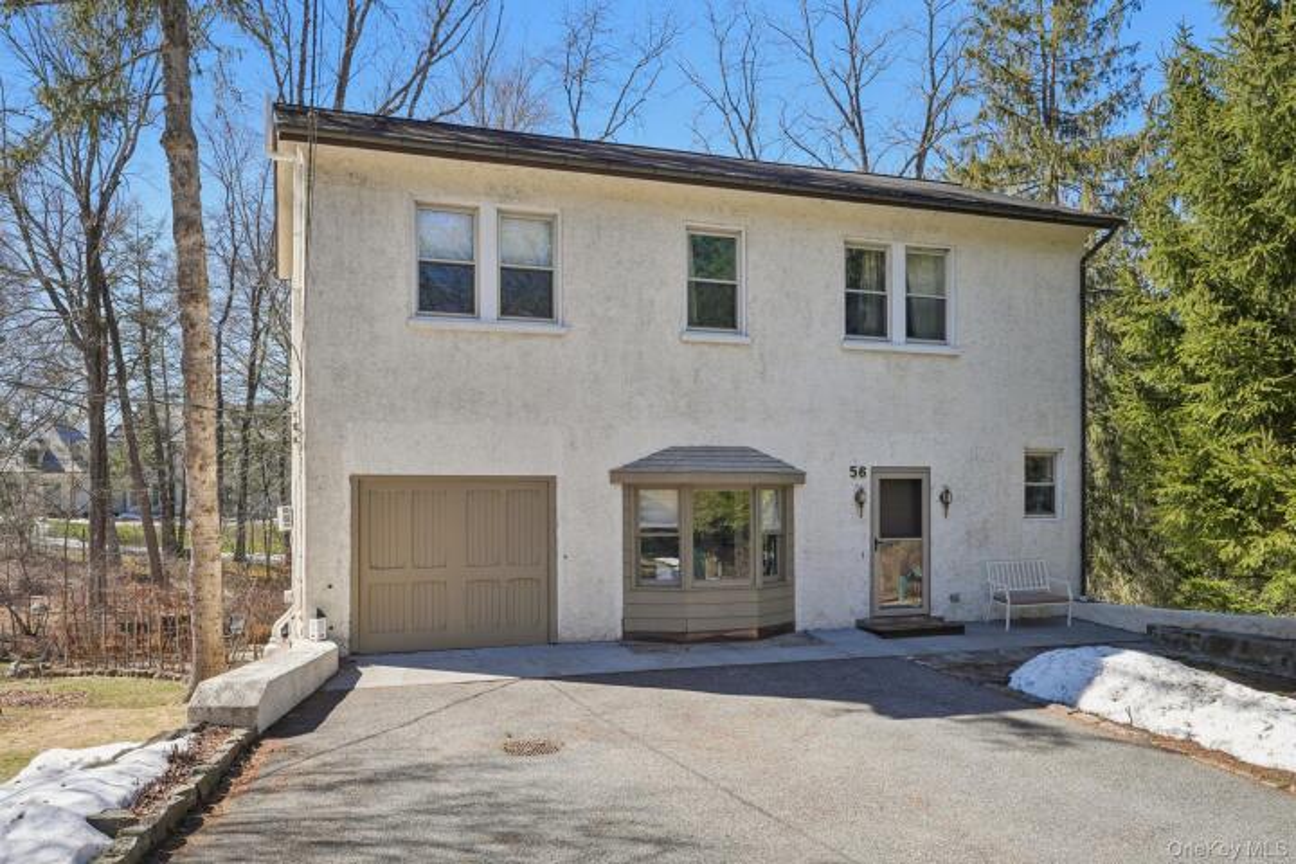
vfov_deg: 46.4
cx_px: 648
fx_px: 1008
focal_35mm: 28
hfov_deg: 65.5
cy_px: 432
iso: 100
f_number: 8
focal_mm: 28
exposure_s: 1/100
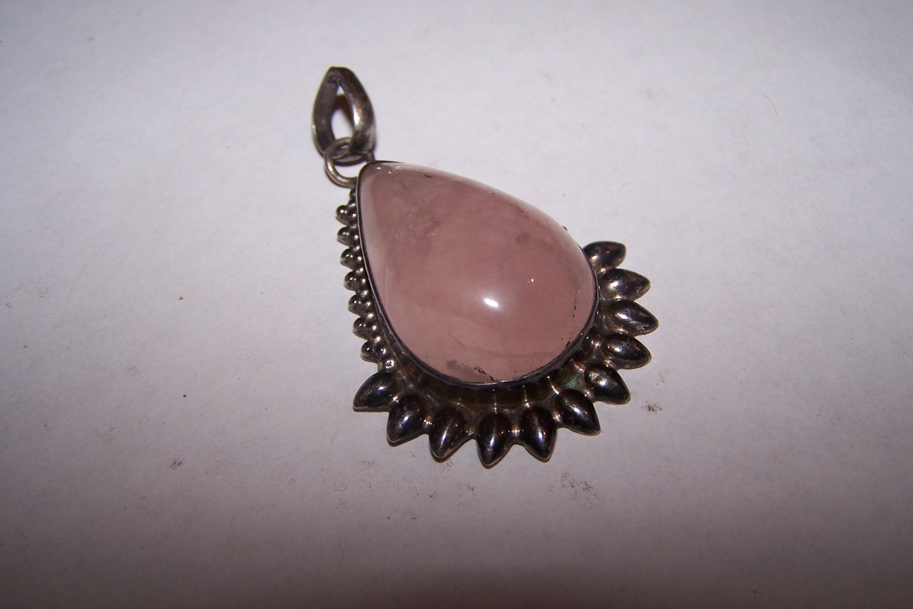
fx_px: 1014
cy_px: 325
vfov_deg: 33.4
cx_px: 457
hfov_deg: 48.5
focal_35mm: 40
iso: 80
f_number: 2.8
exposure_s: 1/60
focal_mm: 6.3
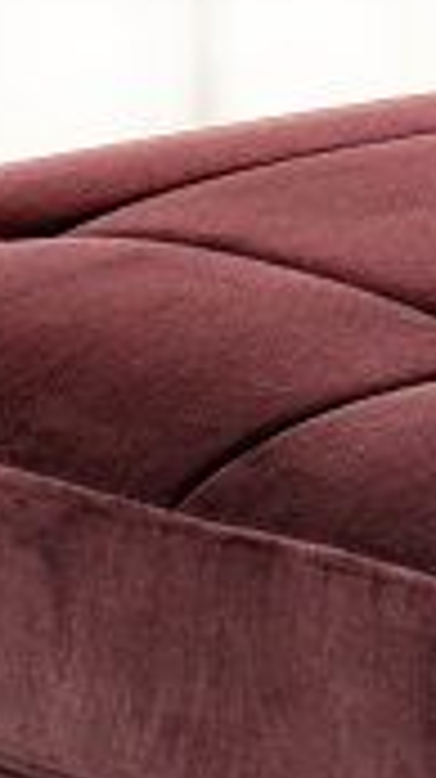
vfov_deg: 3.9
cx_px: 1946
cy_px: -522
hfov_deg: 2.2
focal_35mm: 546
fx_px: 11249
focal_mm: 45
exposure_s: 1/3
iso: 200
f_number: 11
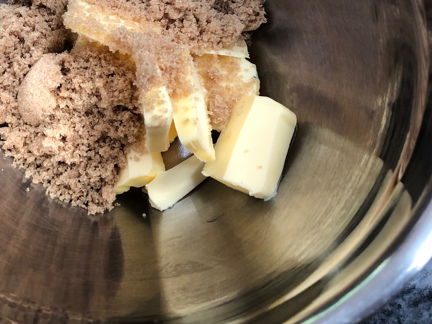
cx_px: 124
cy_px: 71
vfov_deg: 30.8
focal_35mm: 46
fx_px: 574
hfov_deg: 40.4
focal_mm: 3.99
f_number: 1.8
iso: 40
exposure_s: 1/24
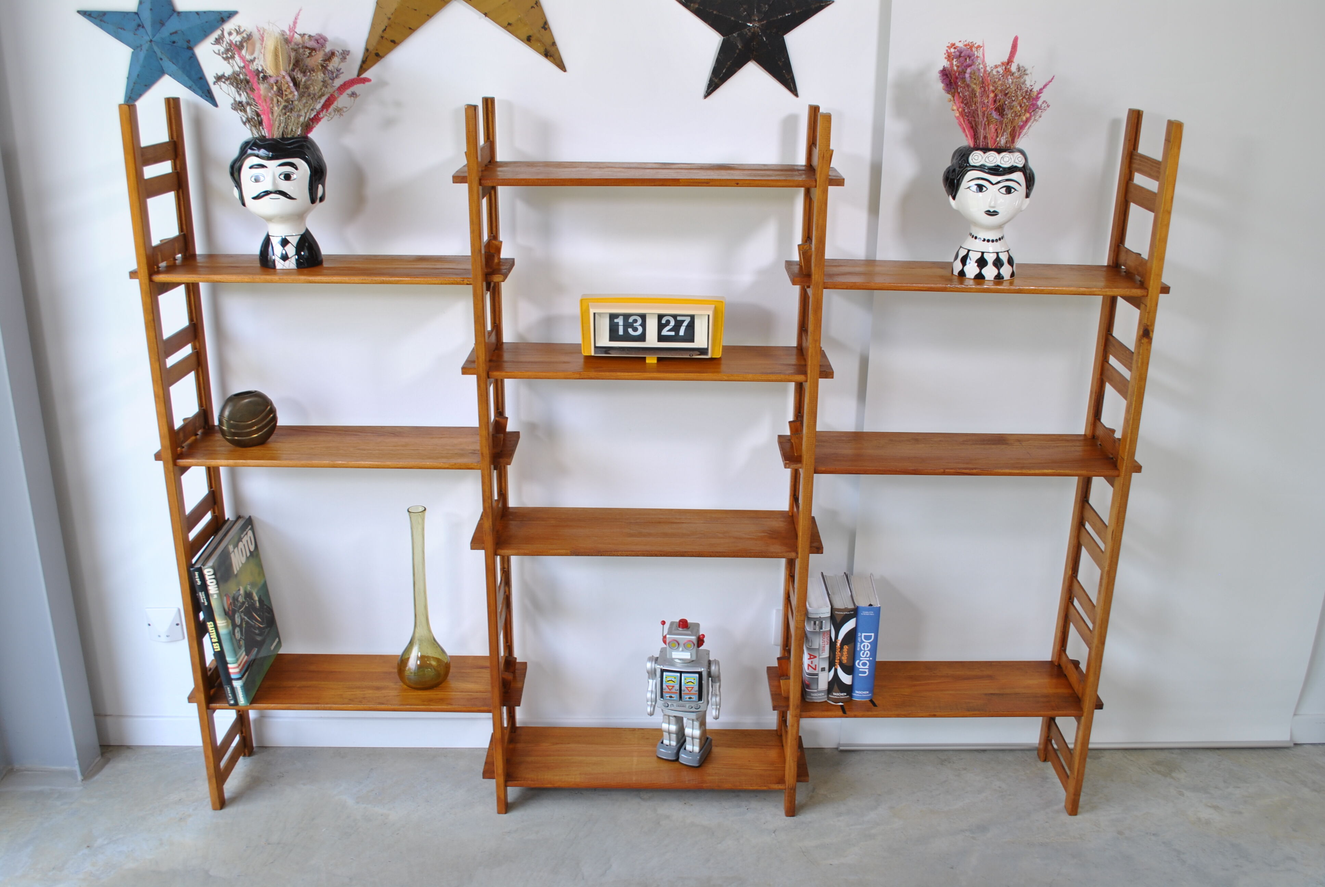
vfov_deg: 40.1
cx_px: 662
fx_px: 1216
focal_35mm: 33
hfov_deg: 57.2
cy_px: 444
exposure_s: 1/20
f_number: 7.1
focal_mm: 22
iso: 100
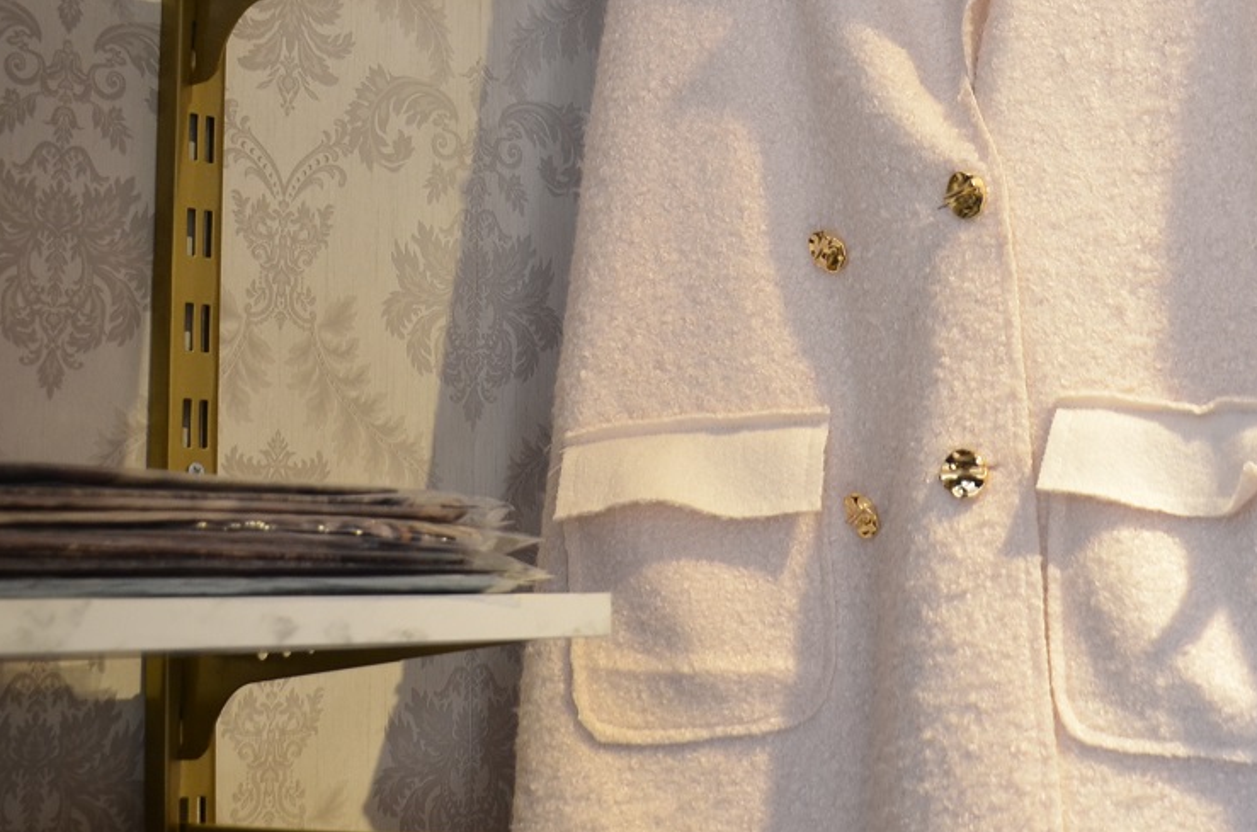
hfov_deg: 28.3
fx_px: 2439
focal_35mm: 70
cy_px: 157
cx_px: 993
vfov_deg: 19.1
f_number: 4
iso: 400
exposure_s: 1/60
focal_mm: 23
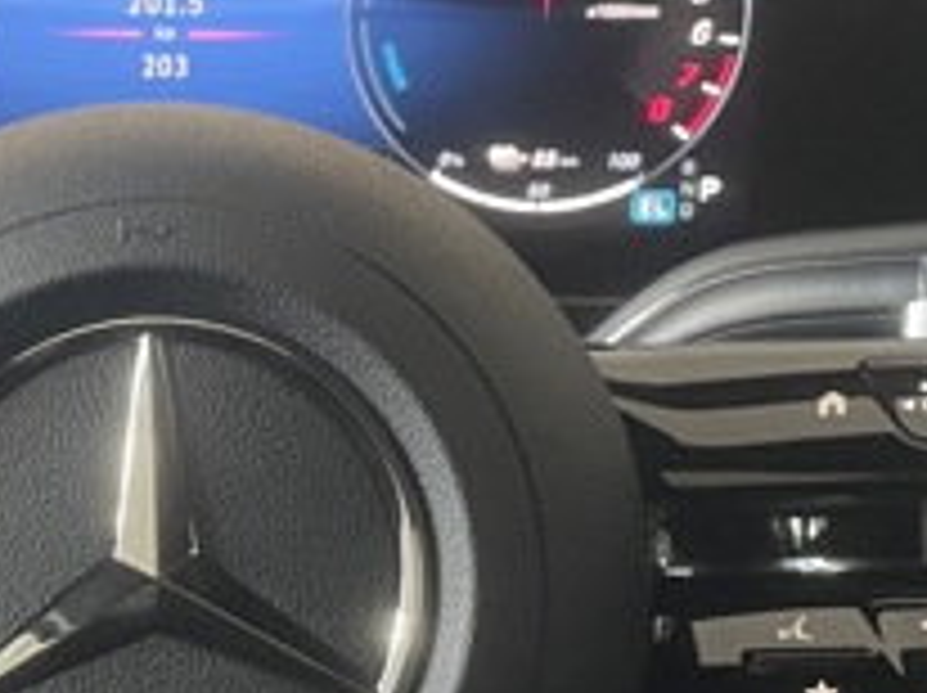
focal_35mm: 101
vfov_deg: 14.6
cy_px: 410
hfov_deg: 19.2
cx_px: 117
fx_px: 2702
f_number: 1.6
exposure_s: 1/30
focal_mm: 4.2
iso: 500
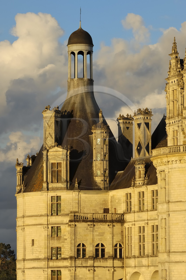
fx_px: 1574
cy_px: 140
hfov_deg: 6.8
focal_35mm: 202
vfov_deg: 10.2
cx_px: 93
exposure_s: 1/320
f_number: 4.8
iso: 100
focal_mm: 135
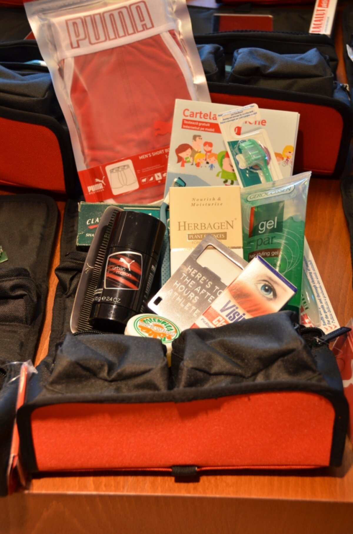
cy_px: 267
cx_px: 176
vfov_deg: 30.6
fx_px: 975
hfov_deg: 20.5
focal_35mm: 66
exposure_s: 1/80
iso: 400
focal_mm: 44
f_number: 4.5
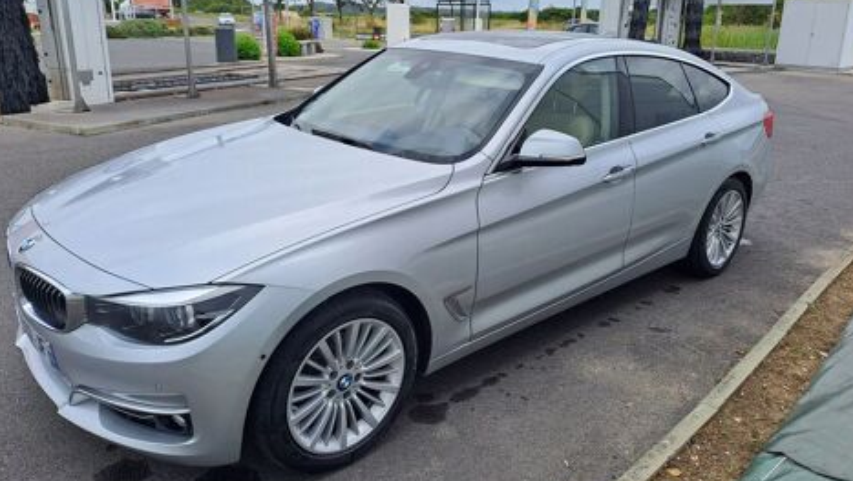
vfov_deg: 41.5
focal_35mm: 28
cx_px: 431
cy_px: 216
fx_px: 633
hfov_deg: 67.9
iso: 32
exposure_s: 1/1182
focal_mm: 4.65
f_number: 1.8
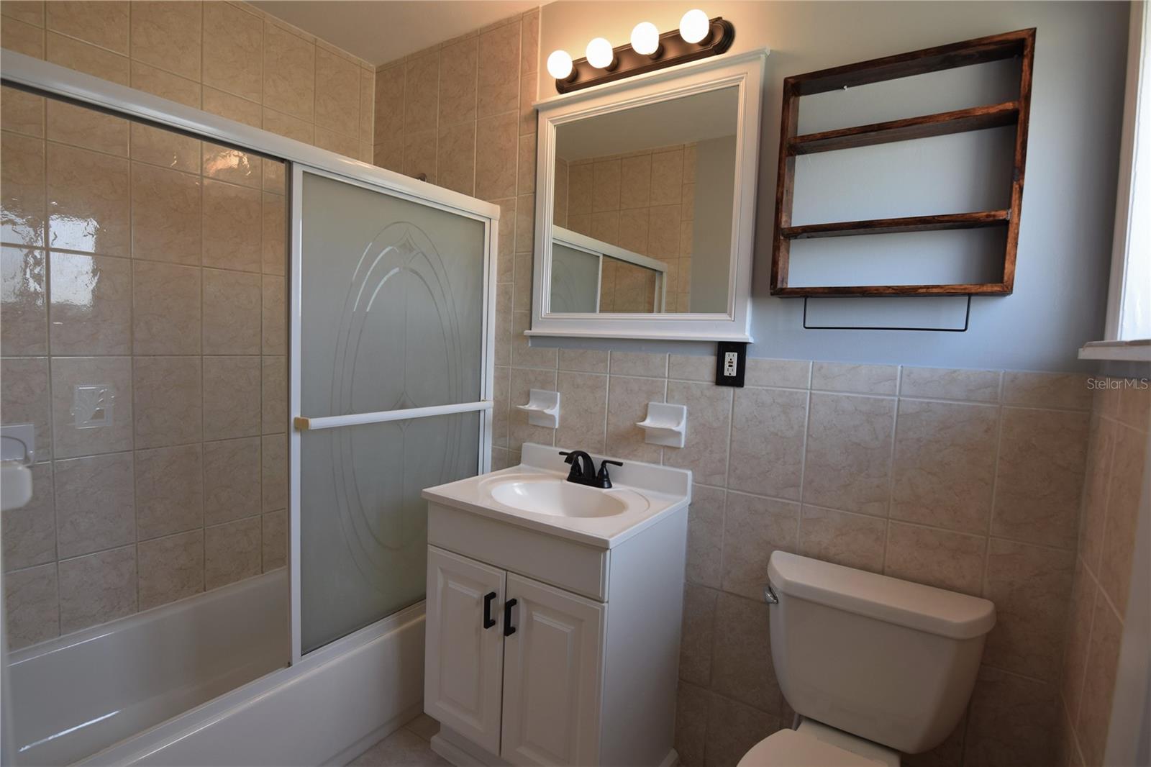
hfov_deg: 95.0
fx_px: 527
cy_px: 384
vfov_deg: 72.0
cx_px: 576
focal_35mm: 16
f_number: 5.6
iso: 400
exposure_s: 1/125
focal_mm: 11
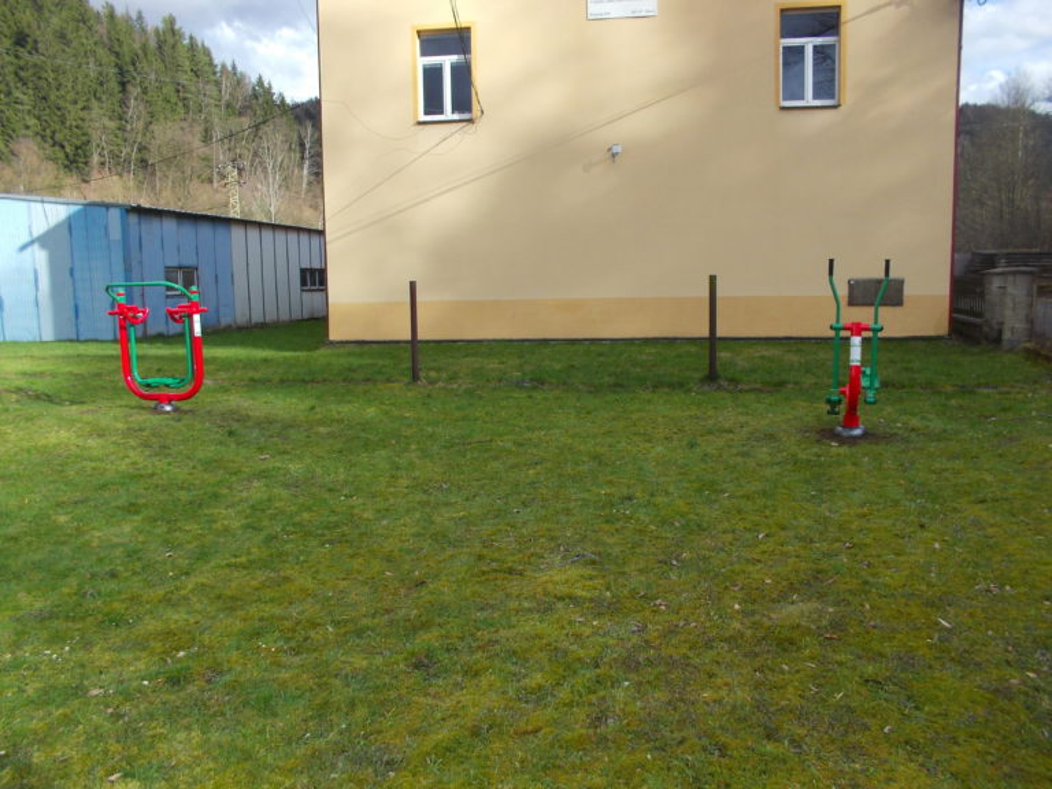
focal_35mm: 29
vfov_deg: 48.2
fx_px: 881
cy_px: 394
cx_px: 526
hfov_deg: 61.7
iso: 80
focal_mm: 4.1
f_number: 3.3
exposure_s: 1/320
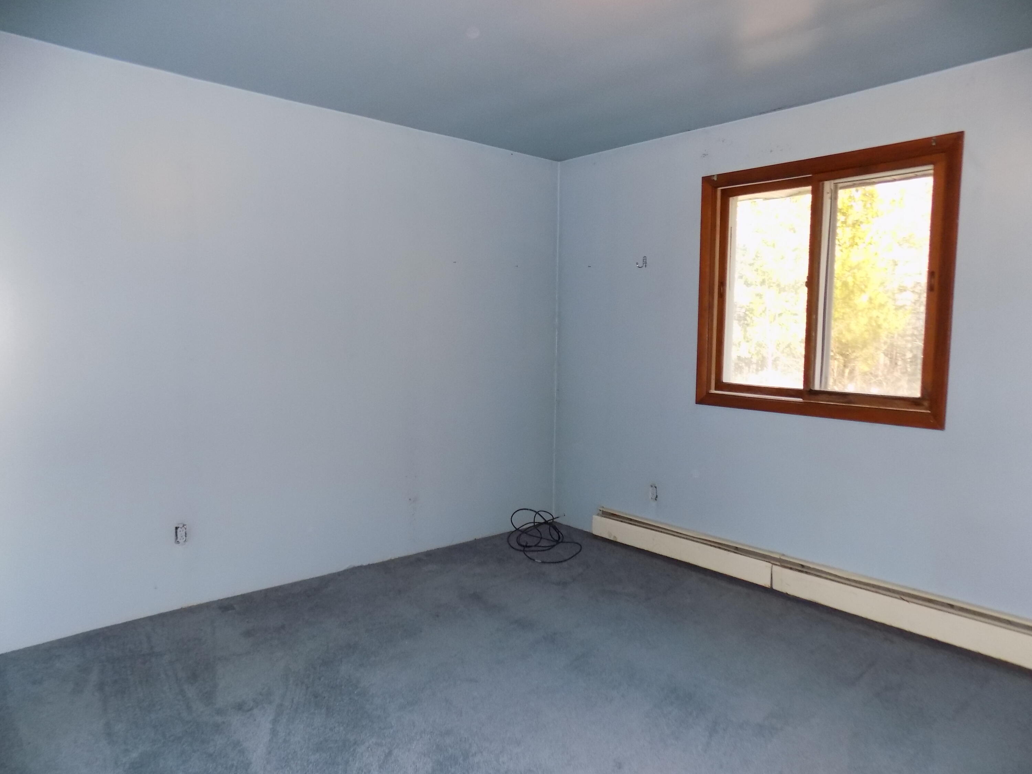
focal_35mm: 23
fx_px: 686
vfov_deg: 58.9
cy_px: 387
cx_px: 516
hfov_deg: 73.9
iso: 200
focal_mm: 4
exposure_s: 1/30
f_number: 3.1
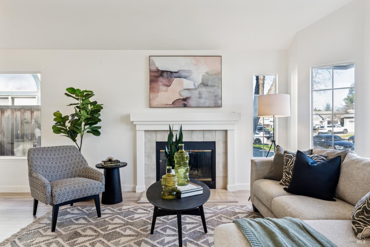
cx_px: 185
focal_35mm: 24
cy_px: 124
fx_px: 247
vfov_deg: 53.1
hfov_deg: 73.7
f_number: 8
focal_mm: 24
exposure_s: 1/25
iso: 140
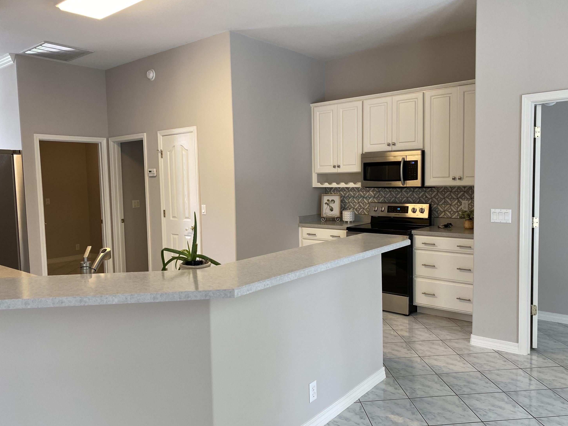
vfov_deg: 51.4
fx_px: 443
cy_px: 214
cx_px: 294
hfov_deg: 65.3
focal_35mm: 27
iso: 125
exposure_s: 1/120
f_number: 1.8
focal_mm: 4.25
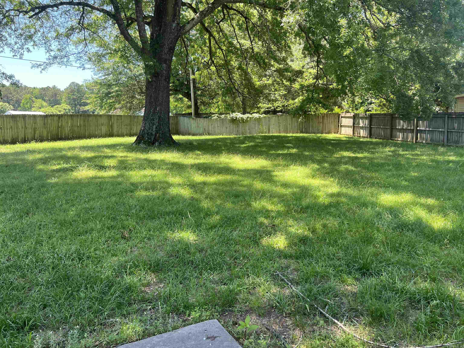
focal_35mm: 26
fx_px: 349
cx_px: 232
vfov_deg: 53.1
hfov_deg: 67.3
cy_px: 174
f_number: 1.5
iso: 50
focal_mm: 5.7
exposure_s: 1/367
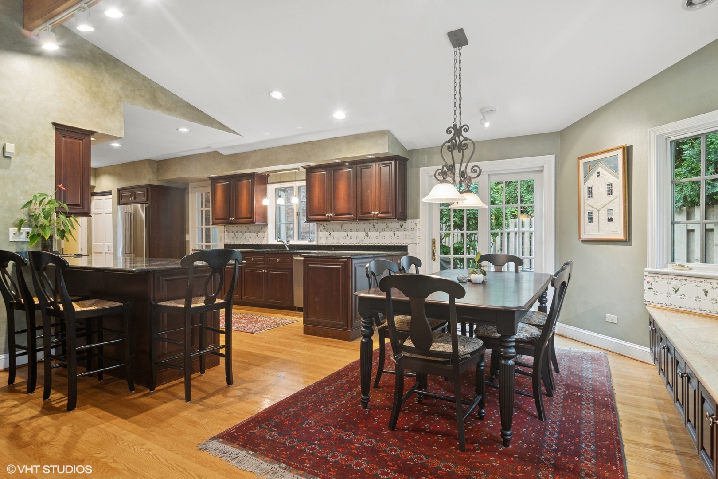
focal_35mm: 18
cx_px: 359
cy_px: 240
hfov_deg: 90.0
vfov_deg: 67.4
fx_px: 359
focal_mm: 12
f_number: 8
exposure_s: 1/2.5
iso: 200
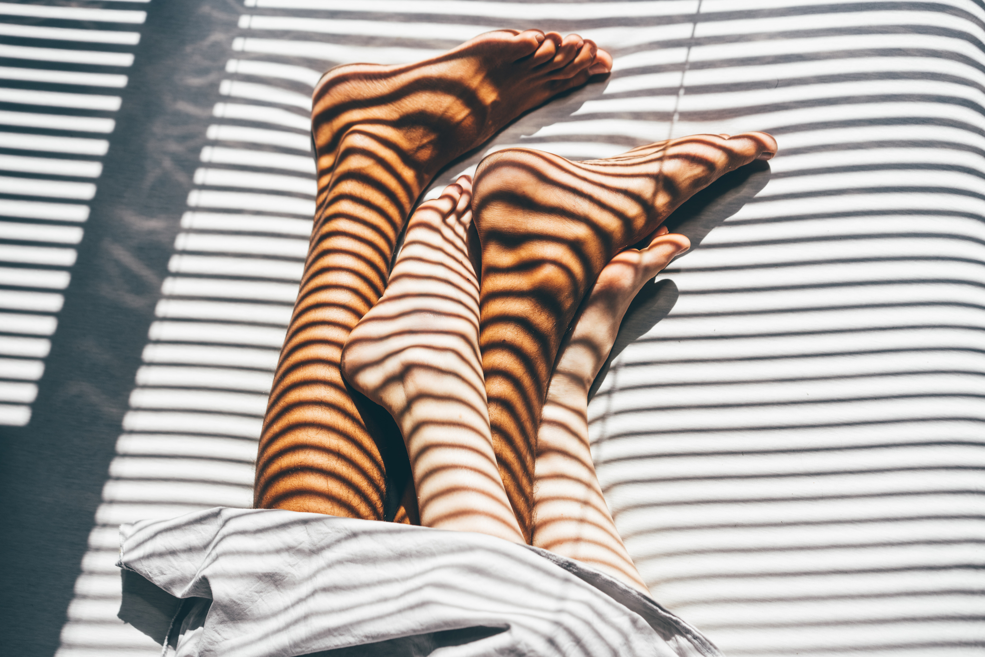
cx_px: 492
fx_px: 1505
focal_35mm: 55
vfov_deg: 24.6
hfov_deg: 36.2
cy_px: 328
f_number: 3.5
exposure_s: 1/3200
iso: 160
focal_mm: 55
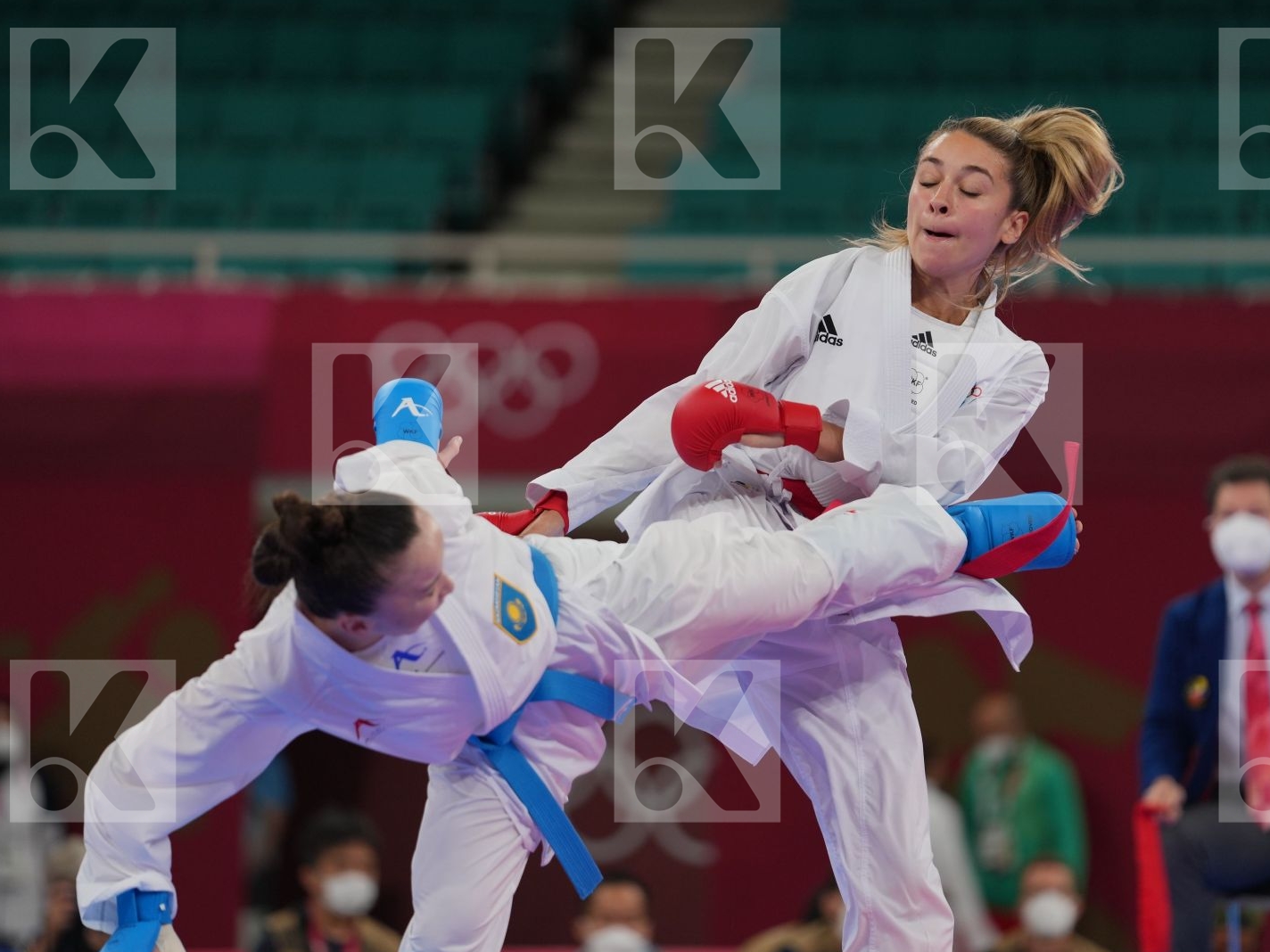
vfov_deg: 6.1
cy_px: 424
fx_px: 8915
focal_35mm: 243
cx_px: 697
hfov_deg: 8.1
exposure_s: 1/1000
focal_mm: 200
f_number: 2.8
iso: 500
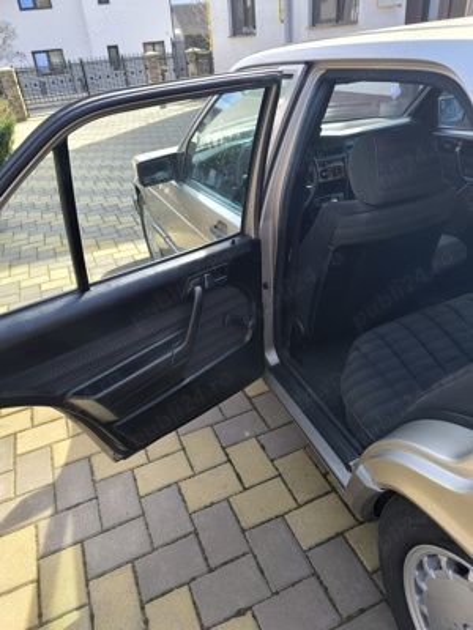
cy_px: 315
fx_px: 419
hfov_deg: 58.9
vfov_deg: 73.9
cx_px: 236
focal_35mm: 23
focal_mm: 6.14
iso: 50
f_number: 1.65
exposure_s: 1/196
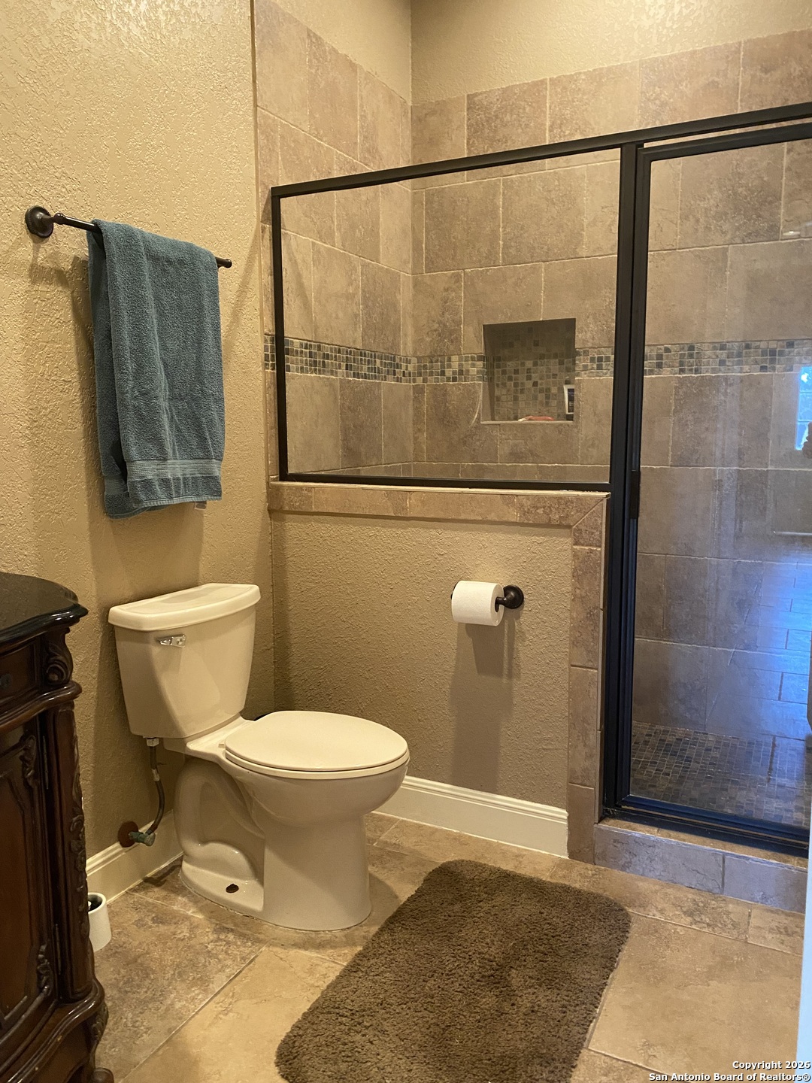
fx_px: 813
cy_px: 542
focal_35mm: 26
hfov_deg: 53.1
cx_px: 406
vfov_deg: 67.3
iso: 500
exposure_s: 1/60
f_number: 1.8
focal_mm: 4.25
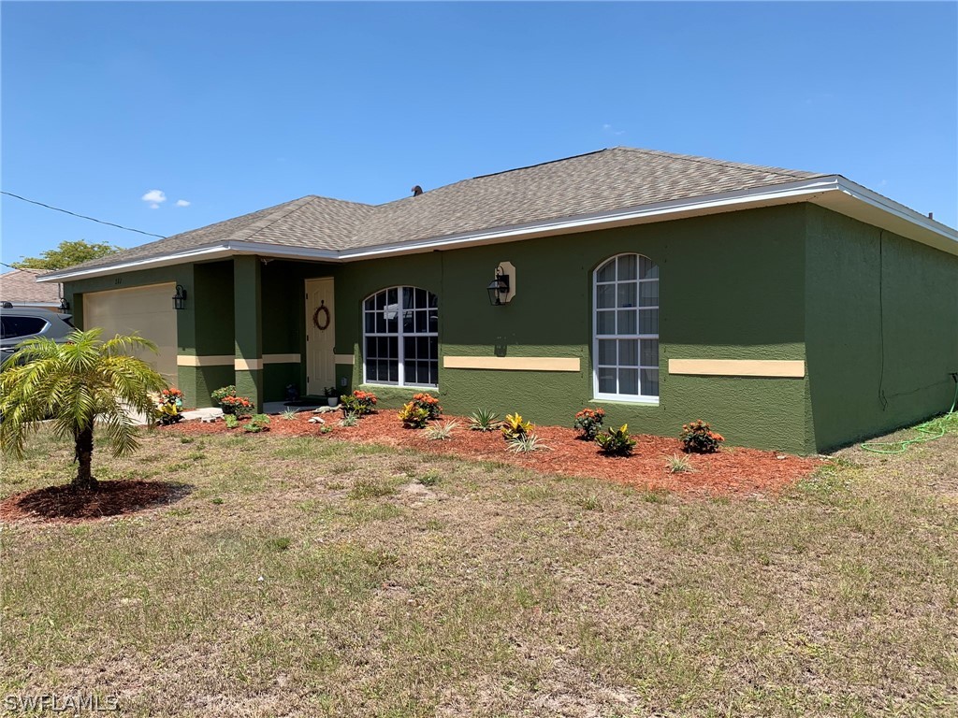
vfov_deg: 53.1
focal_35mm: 26
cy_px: 359
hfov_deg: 67.3
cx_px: 479
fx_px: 720
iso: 25
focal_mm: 4.25
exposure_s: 1/1953
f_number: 1.8
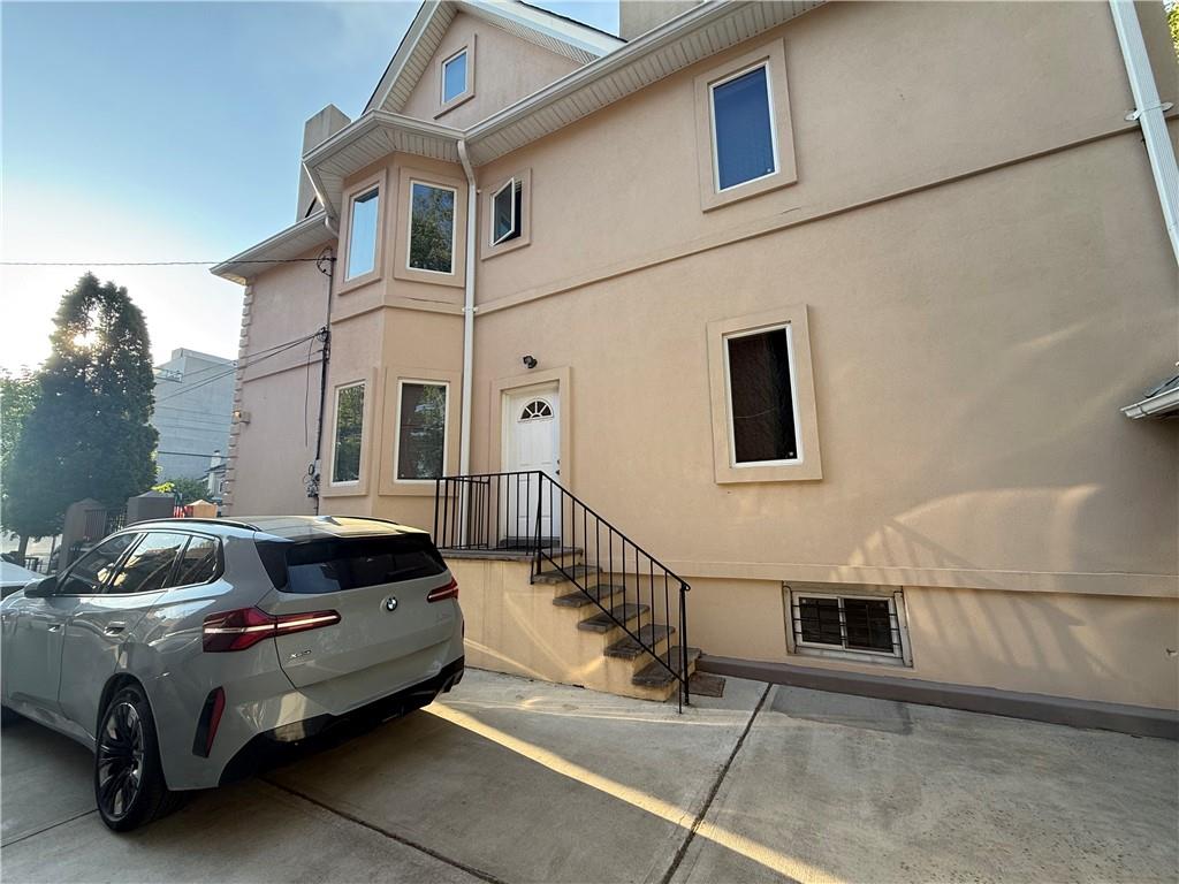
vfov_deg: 85.7
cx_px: 590
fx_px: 477
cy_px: 442
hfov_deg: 102.1
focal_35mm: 14
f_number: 2.2
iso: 50
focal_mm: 2.22
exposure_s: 1/262
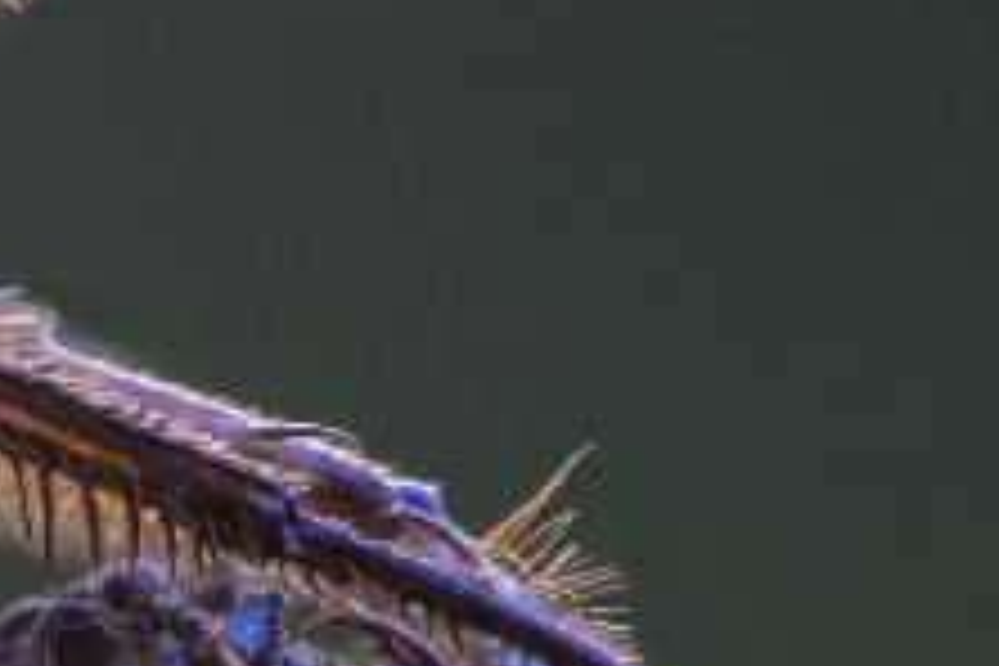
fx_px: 35989
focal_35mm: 1297
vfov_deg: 1.1
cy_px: 472
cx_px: -1444
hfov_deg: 1.6
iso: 200
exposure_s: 1/3
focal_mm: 180
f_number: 7.1
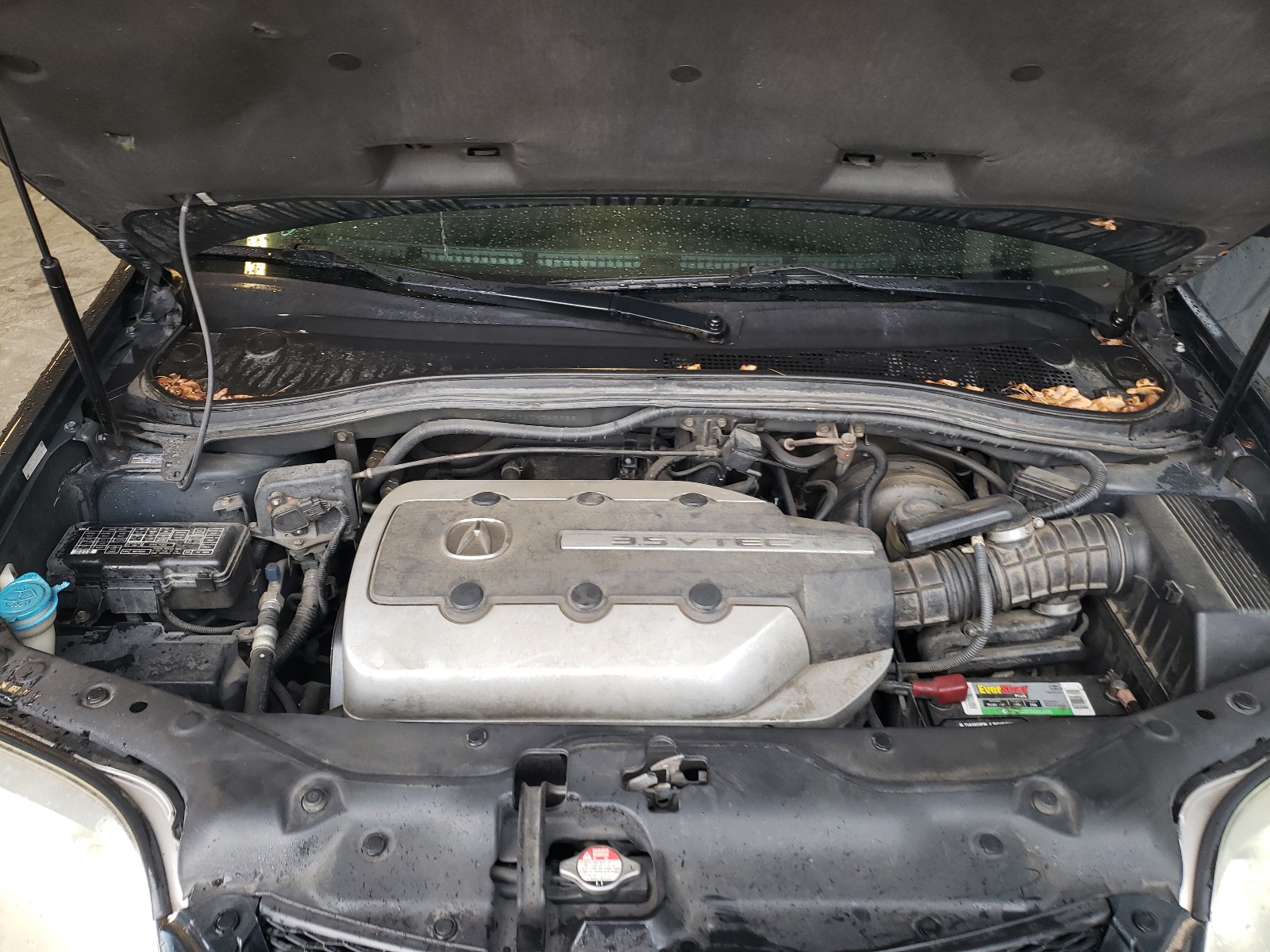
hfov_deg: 67.3
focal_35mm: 26
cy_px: 476
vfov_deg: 53.1
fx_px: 954
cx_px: 635
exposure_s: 1/60.2
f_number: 1.5
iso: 79
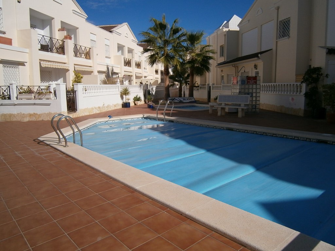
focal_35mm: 26
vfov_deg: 53.1
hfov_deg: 67.3
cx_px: 168
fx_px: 252
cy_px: 126
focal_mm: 4.7
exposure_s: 1/500
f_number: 8
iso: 80
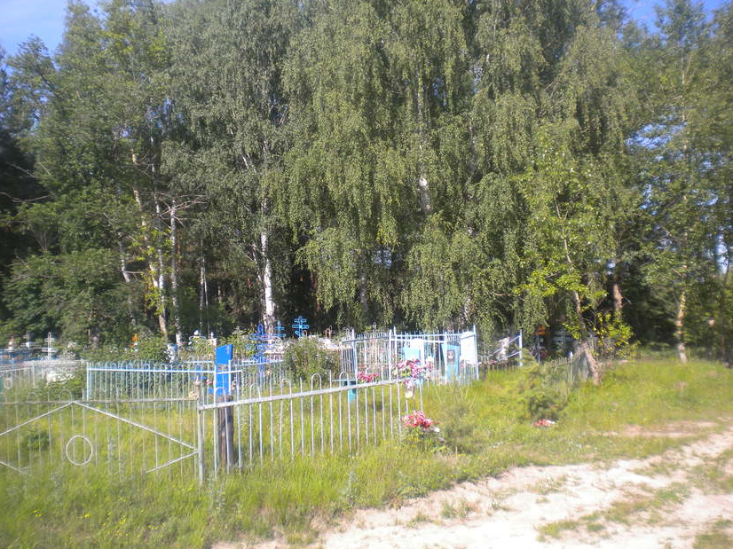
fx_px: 762
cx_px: 368
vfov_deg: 39.6
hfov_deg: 51.4
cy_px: 281
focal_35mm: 36
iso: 80
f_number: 4.6
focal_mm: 6.3
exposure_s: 1/312
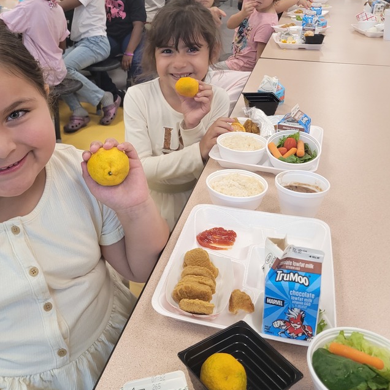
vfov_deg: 44.8
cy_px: 172
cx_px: 157
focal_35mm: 37
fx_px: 472
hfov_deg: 44.7
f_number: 1.8
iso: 250
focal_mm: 5.4
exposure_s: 1/120
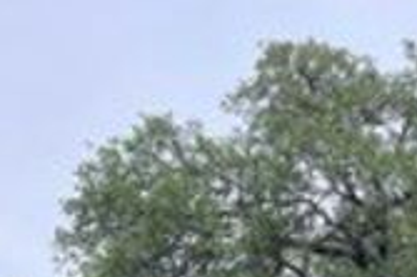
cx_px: 577
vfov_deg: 15.1
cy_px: 463
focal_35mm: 81
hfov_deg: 21.9
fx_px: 937
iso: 32
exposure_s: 1/1667
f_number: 1.6
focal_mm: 5.1
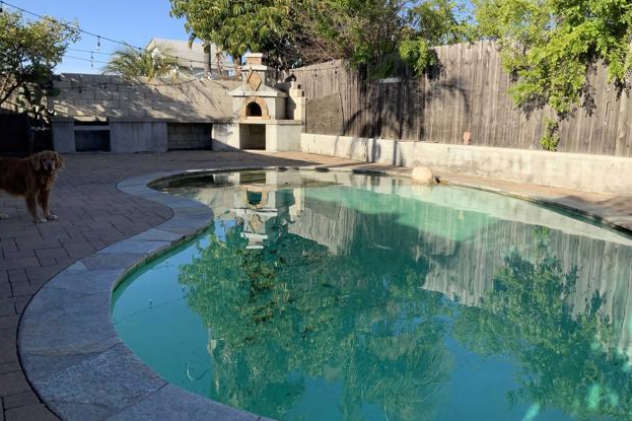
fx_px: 544
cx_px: 319
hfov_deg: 60.3
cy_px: 209
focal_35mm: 31
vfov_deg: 42.3
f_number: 1.8
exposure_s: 1/929
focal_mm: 3
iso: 16
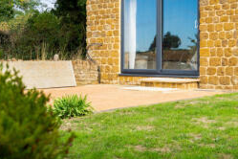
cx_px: 190
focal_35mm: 67
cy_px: 22
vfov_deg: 20.0
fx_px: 443
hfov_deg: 29.4
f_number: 5.6
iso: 320
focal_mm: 35
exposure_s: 1/320
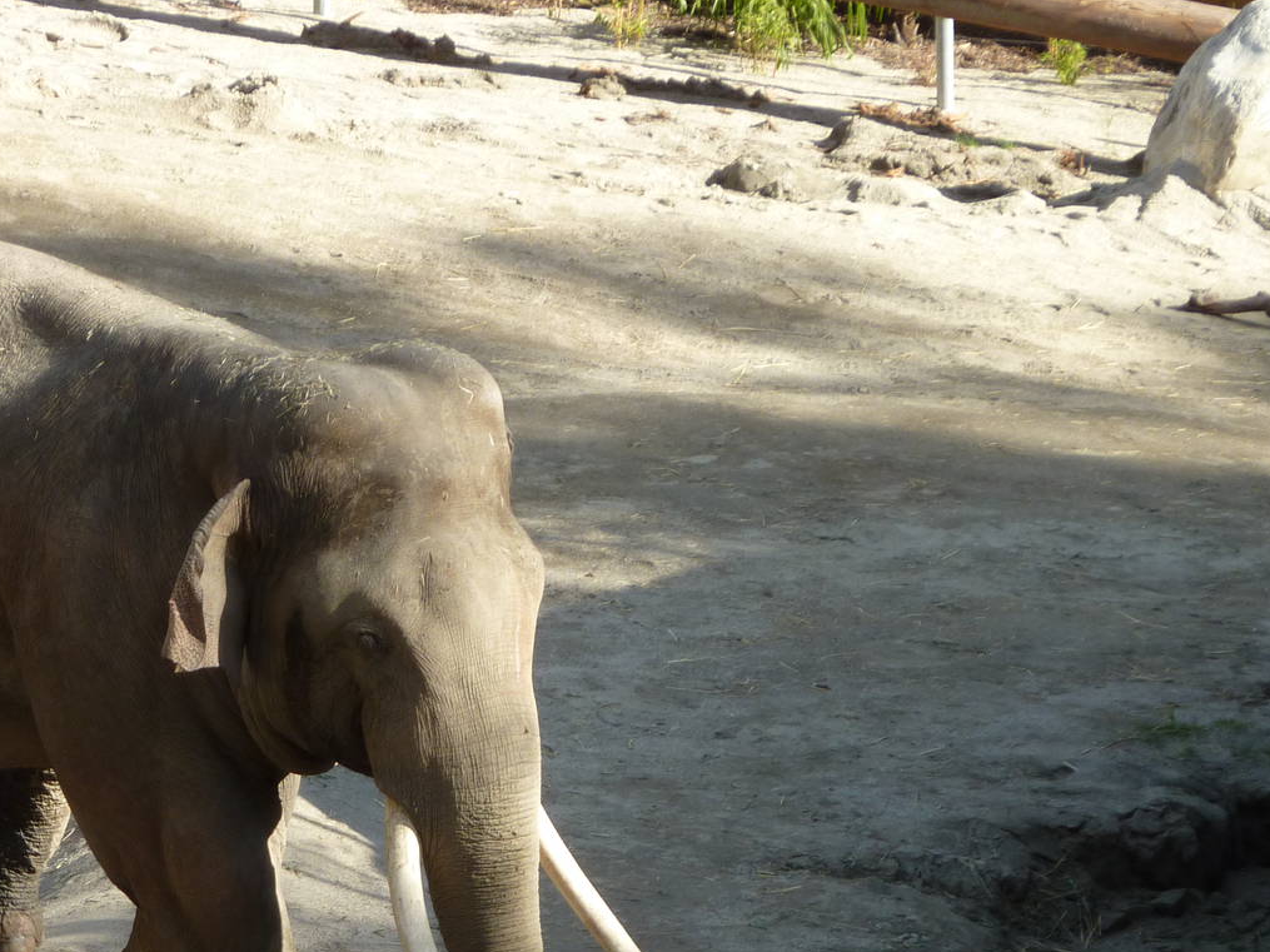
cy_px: 688
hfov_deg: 6.9
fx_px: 10528
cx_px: 400
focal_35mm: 287
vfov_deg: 5.2
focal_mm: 29.9
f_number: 4.5
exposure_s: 1/160
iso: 80
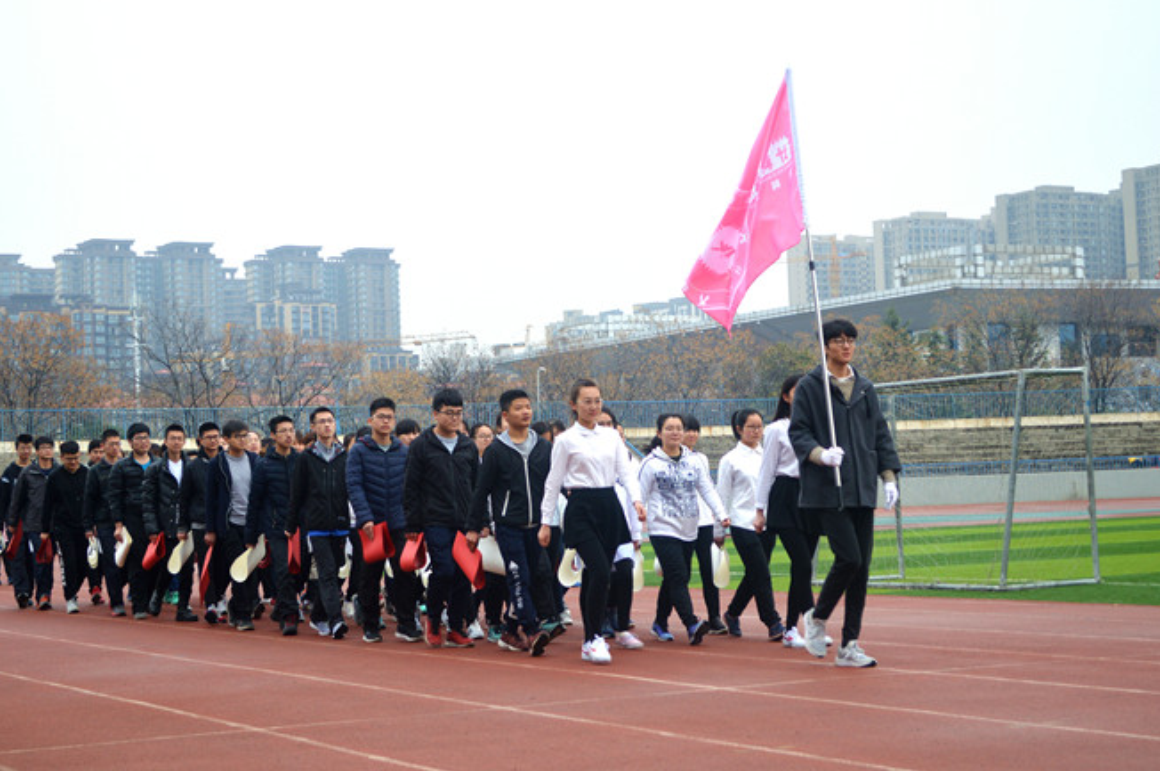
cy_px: 374
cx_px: 566
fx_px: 2221
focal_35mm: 69
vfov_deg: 19.7
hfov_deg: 29.3
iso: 160
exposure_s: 1/125
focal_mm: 40
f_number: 5.6
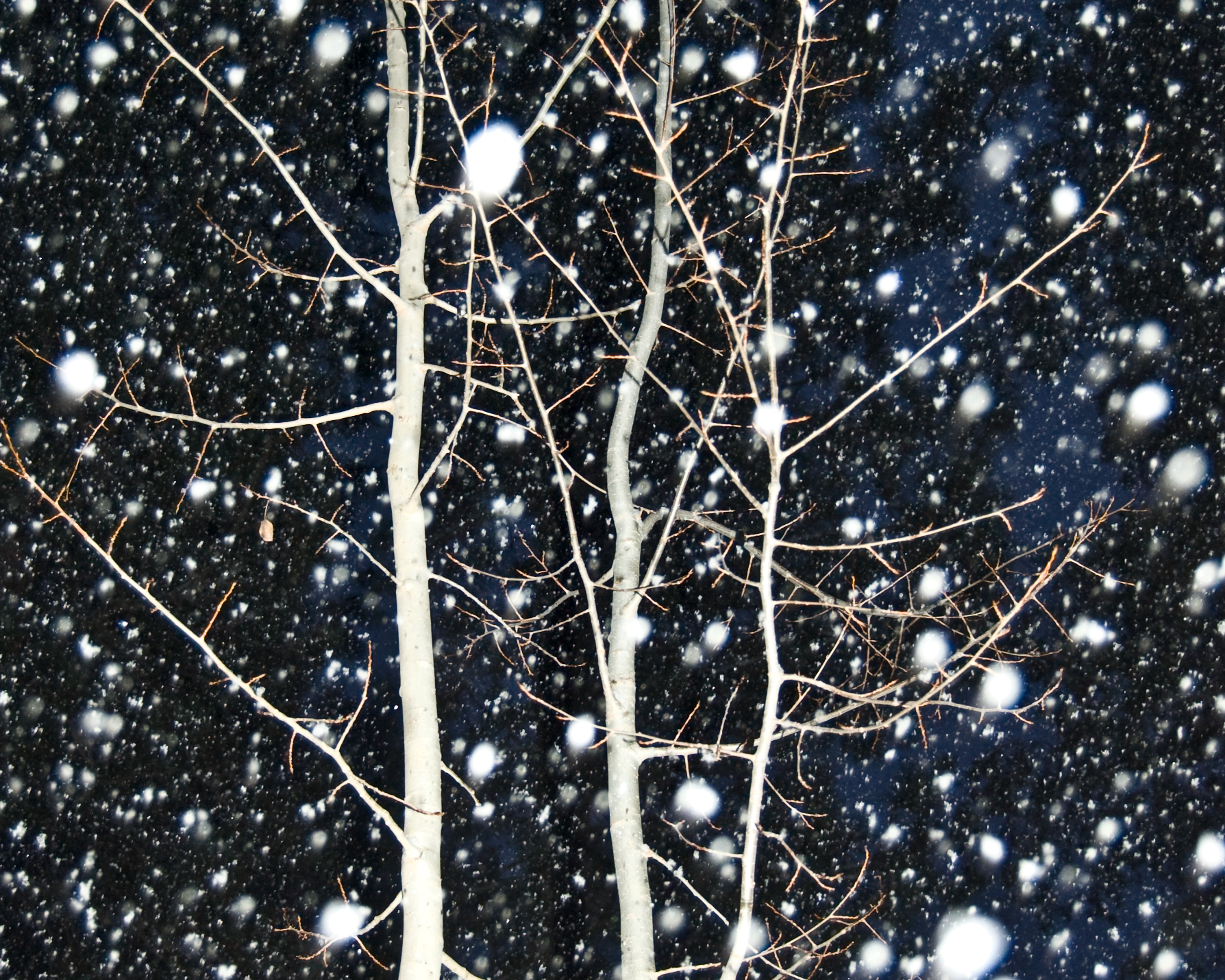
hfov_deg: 26.8
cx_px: 573
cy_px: 490
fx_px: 2574
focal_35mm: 71
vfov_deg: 21.6
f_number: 4.2
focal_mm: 30
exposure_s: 1/60
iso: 560
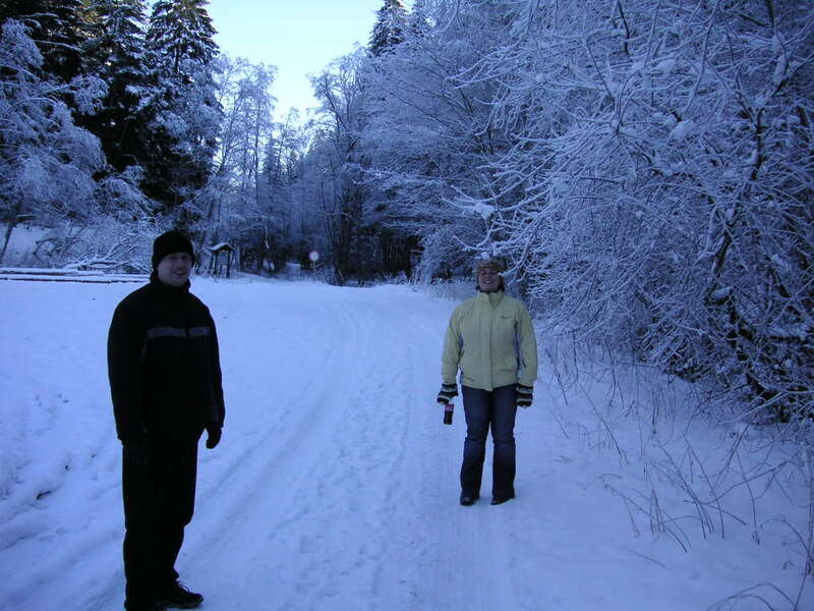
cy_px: 306
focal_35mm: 37
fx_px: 870
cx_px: 407
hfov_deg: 50.1
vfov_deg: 38.7
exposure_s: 1/350
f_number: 2.8
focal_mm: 6.1
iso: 50
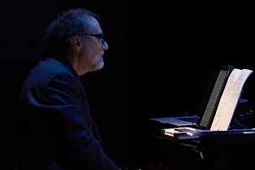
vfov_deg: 4.2
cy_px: 105
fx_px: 2307
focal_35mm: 326
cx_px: 130
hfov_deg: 6.3
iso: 4000
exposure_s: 1/200
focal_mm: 200
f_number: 2.8
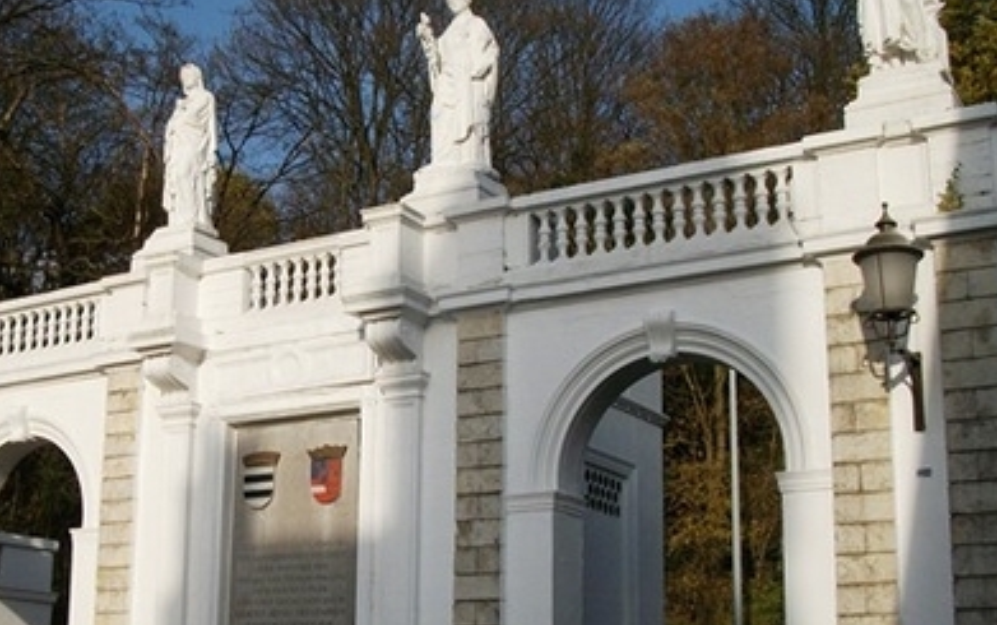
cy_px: 406
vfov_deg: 24.8
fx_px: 1414
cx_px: 349
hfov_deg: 38.5
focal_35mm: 52
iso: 80
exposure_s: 1/320
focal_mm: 5.7
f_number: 8.8
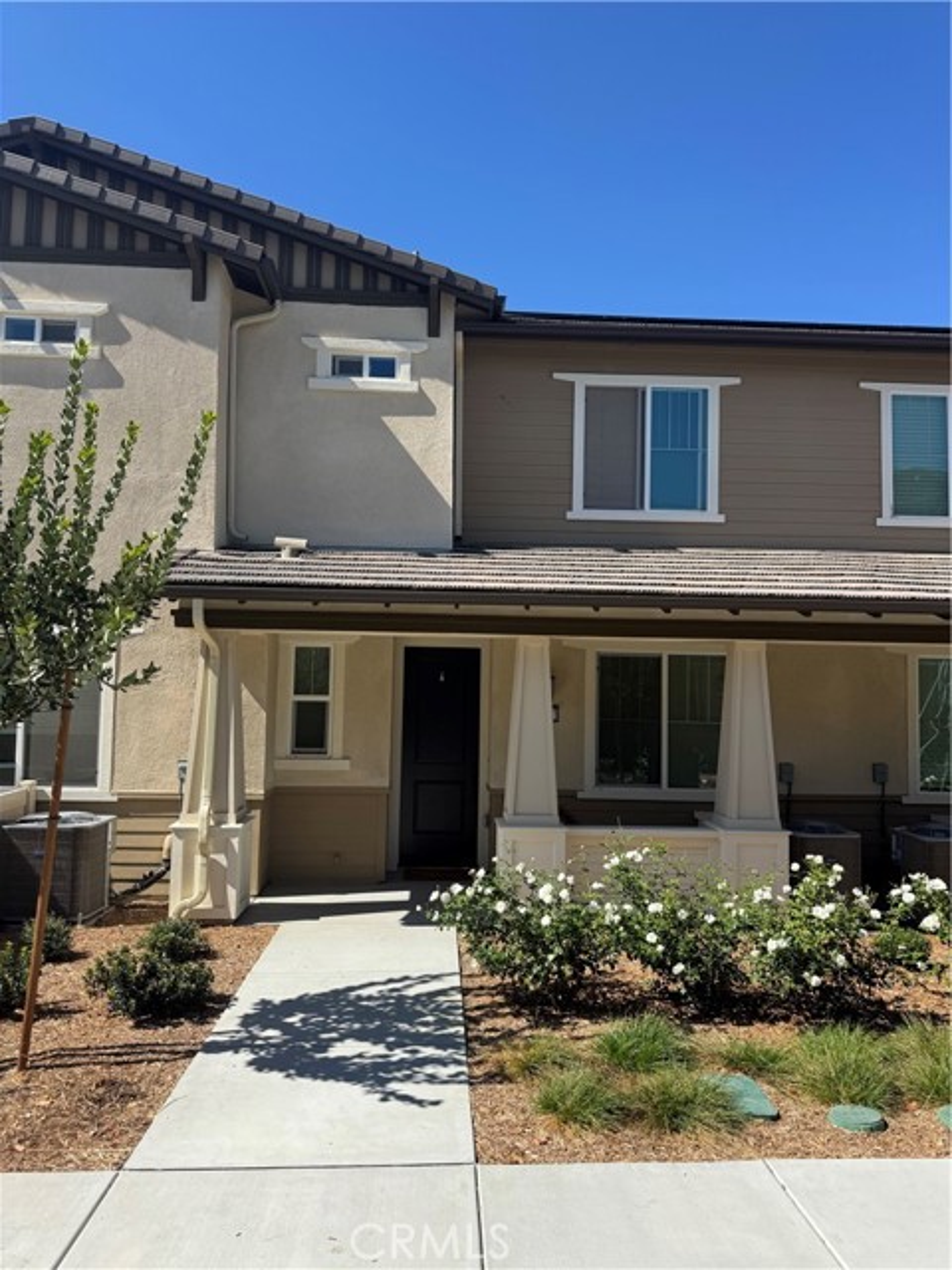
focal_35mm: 24
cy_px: 635
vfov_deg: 71.6
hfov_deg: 56.8
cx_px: 476
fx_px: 880
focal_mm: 6.76
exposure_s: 1/3247
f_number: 1.78
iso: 80
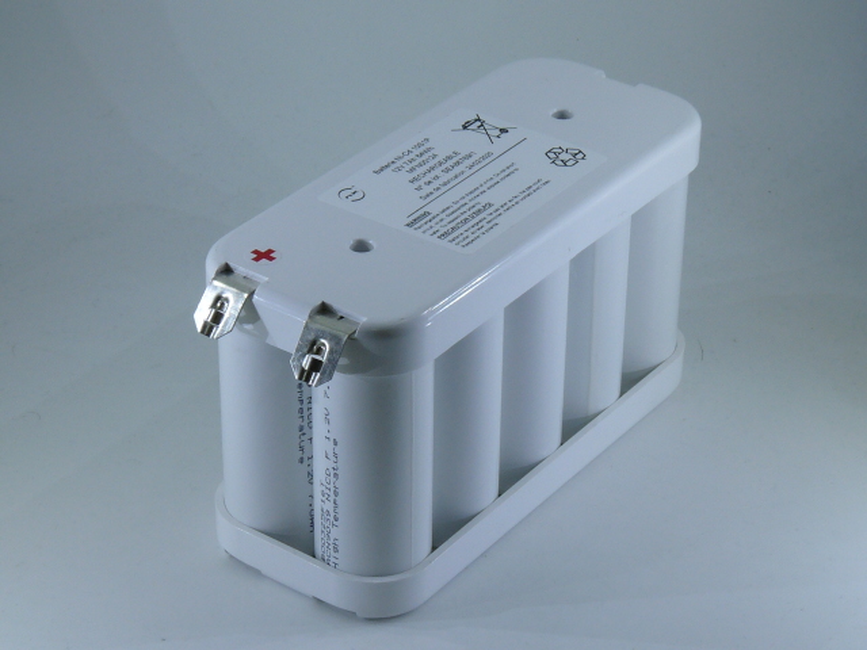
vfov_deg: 15.1
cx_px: 434
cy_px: 325
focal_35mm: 98
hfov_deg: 20.0
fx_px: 2455
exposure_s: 1/200
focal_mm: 9.8
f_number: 5
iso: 100
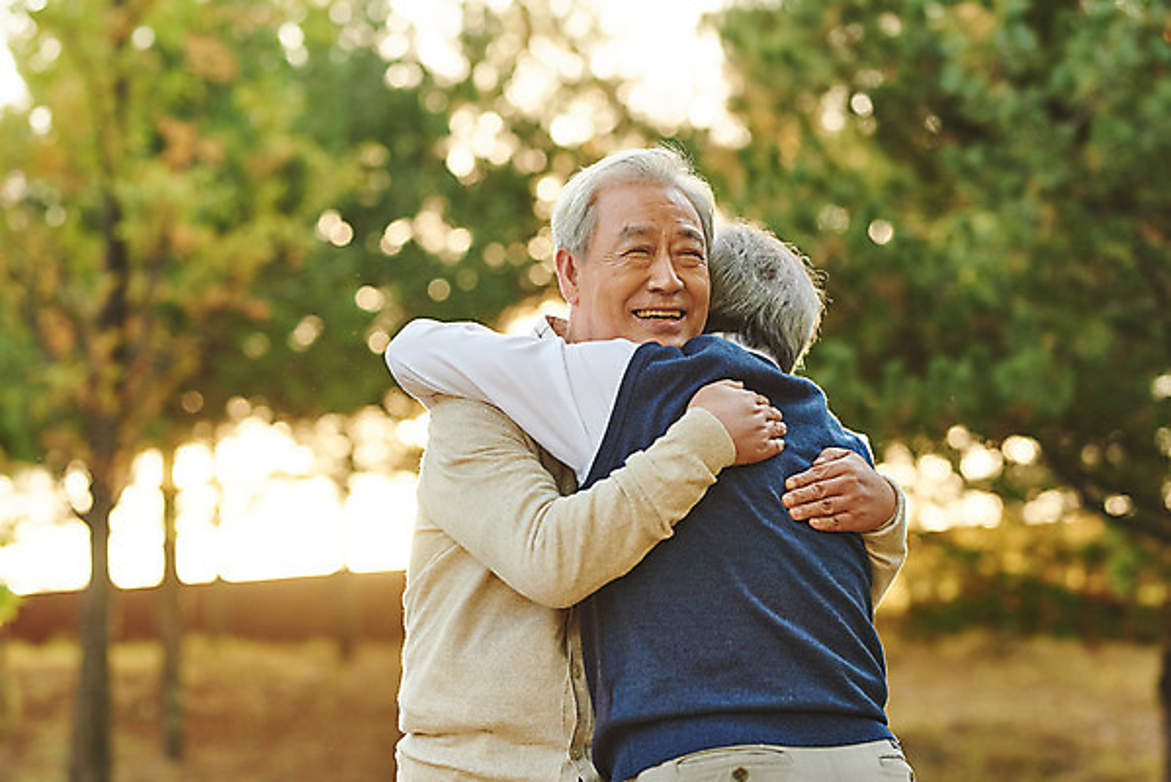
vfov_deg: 16.1
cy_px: 391
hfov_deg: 23.9
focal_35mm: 85
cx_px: 586
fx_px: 2766
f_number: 2.5
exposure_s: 1/1600
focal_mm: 85
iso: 400
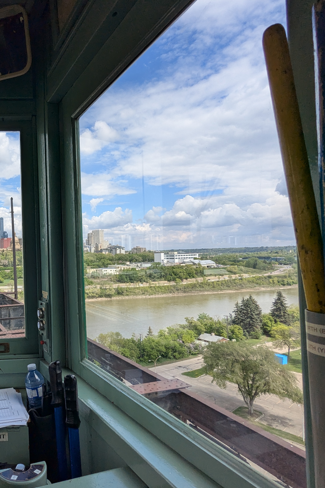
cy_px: 251
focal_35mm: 23
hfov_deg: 48.7
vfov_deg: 76.1
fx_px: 311
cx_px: 27
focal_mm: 2.35
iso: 56
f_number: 2.2
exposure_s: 1/1661
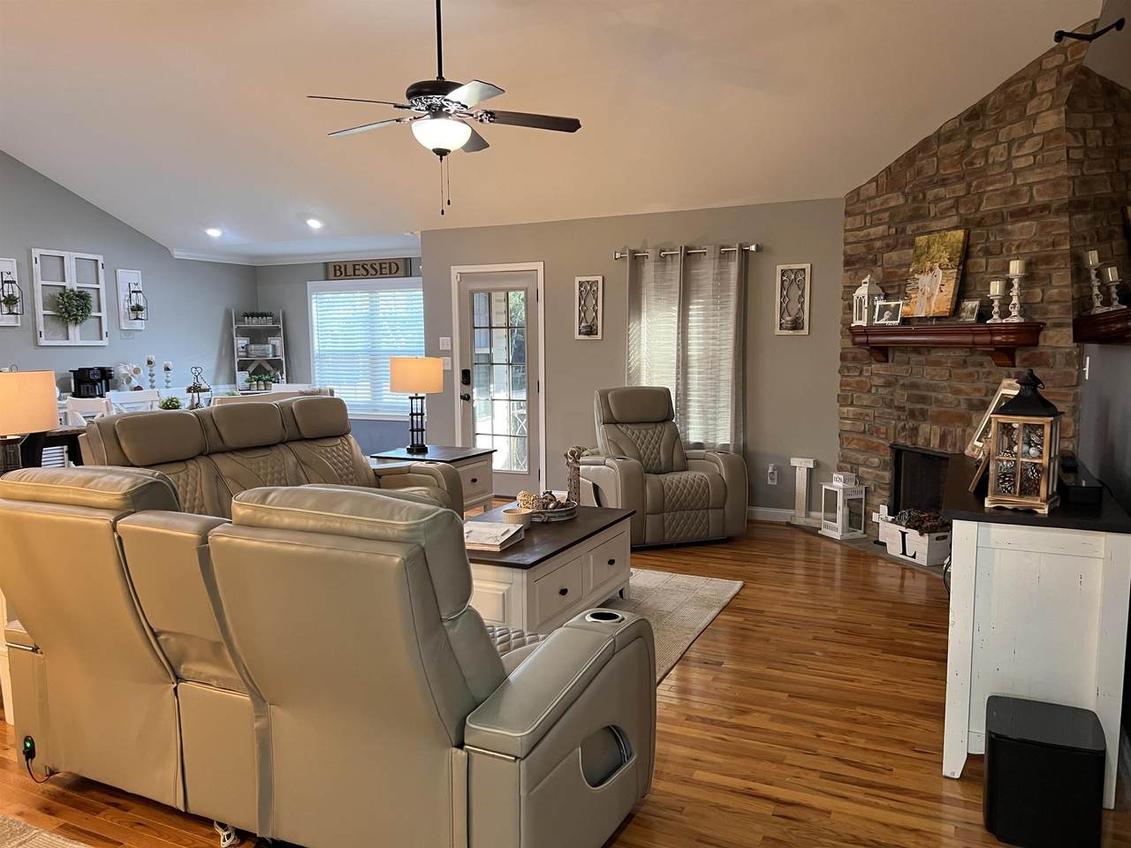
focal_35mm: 26
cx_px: 566
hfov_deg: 67.3
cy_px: 424
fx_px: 849
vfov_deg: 53.1
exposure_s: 1/60
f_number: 1.5
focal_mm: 5.7
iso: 200
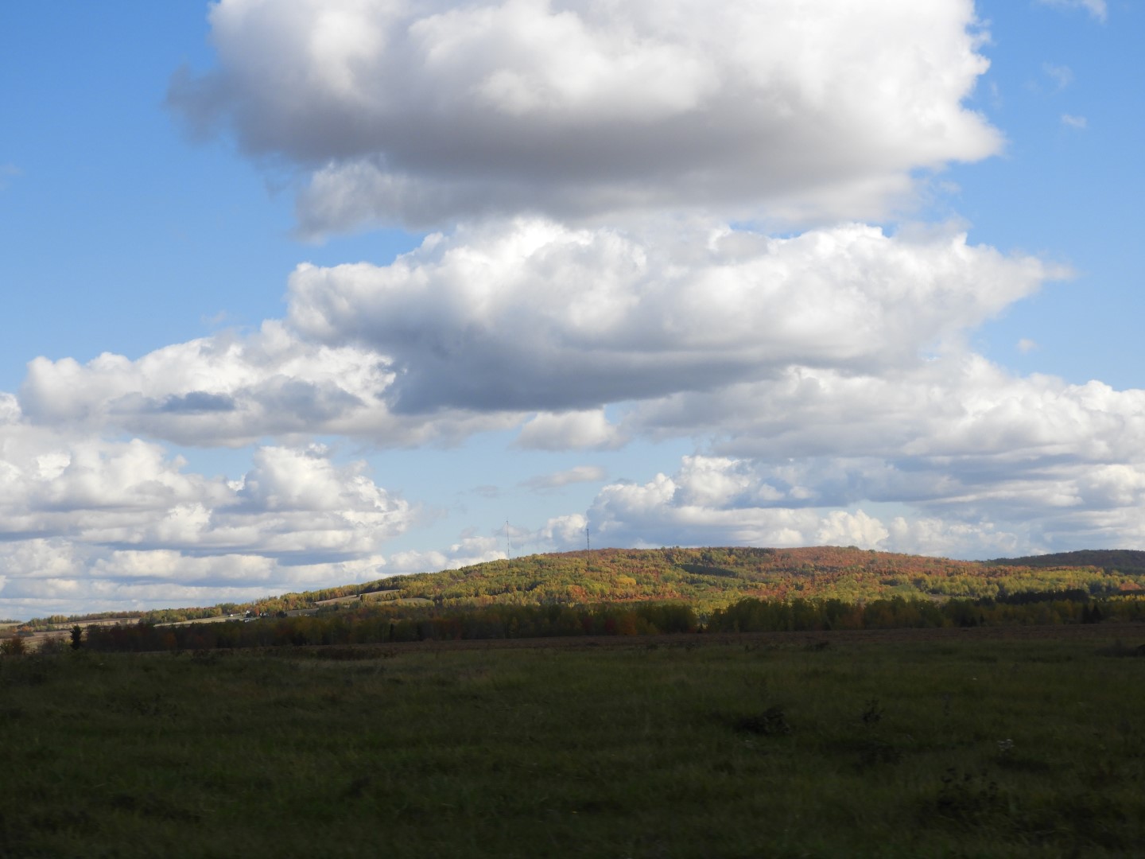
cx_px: 572
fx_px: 2150
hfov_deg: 29.8
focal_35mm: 65
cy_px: 430
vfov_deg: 22.6
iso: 100
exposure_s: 1/1000
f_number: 4.2
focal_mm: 11.6
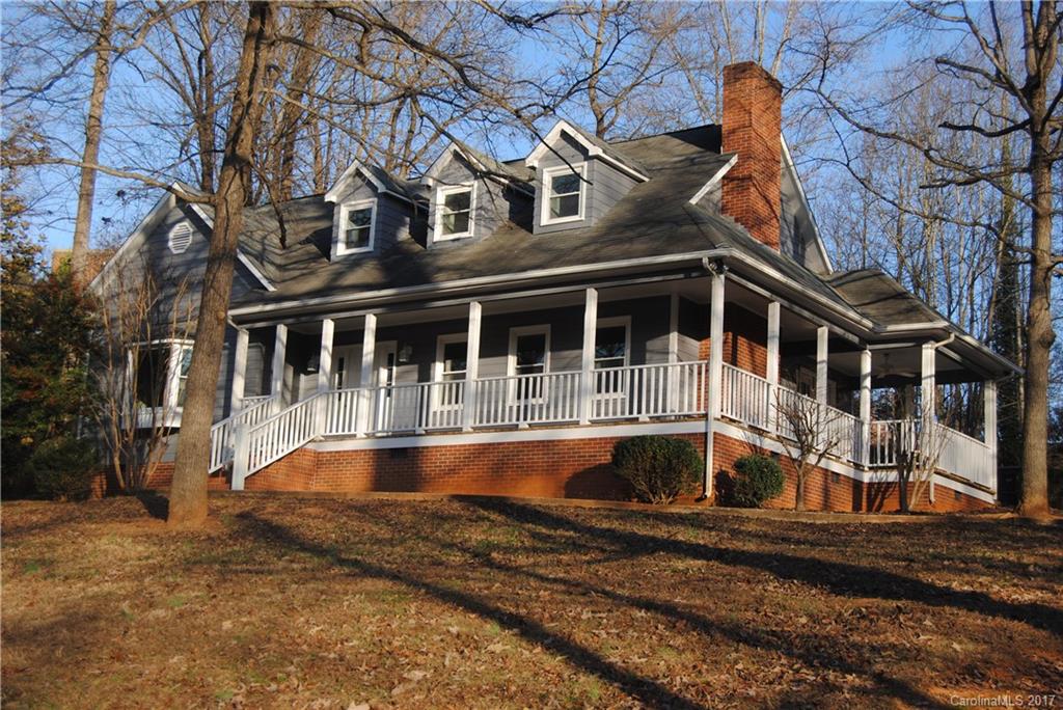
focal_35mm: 51
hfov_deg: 38.9
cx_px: 532
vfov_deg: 26.5
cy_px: 355
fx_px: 1507
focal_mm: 34
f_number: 7.1
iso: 100
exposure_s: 1/200
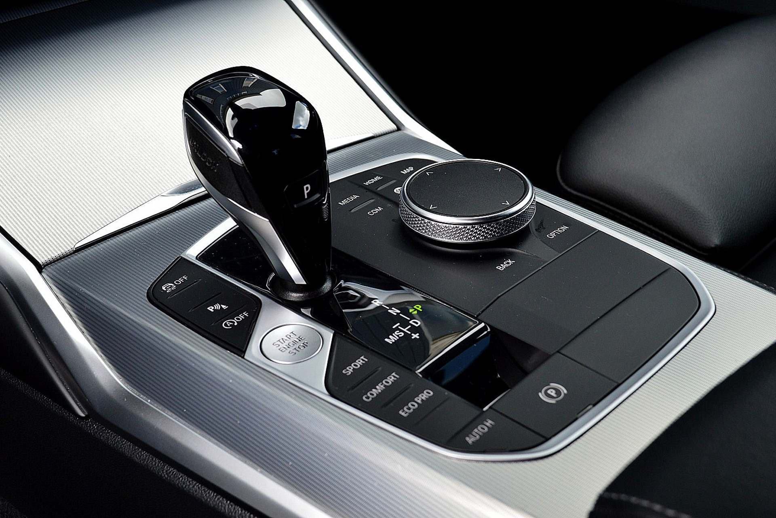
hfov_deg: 41.1
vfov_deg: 28.1
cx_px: 388
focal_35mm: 48
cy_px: 259
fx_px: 1035
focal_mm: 32
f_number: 8
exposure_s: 1/80
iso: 400
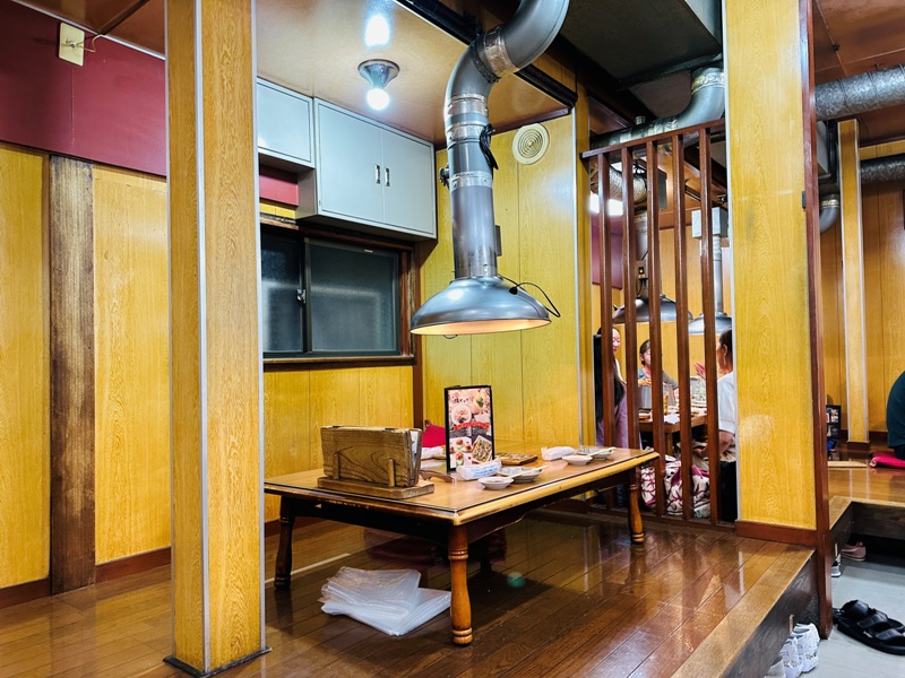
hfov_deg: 71.6
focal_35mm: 24
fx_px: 627
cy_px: 339
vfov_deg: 56.8
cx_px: 452
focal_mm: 6.86
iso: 320
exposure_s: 1/50
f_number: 1.78
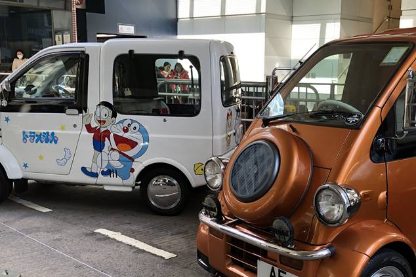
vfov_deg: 28.4
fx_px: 543
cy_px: 189
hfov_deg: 41.6
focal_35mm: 47
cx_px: 257
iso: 40
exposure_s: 1/120
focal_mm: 3.99
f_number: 1.8
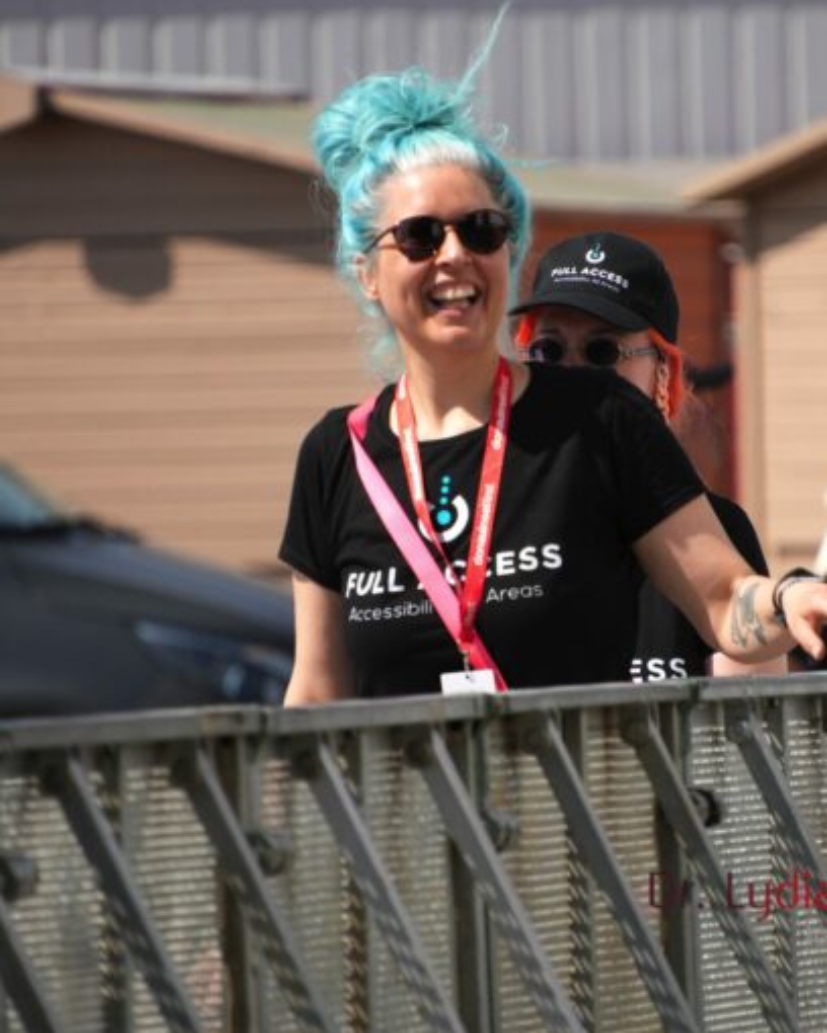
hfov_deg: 2.4
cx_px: 551
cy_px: 516
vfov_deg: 3.0
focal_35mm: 636
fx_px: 19458
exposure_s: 1/500
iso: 100
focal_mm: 300
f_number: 6.3
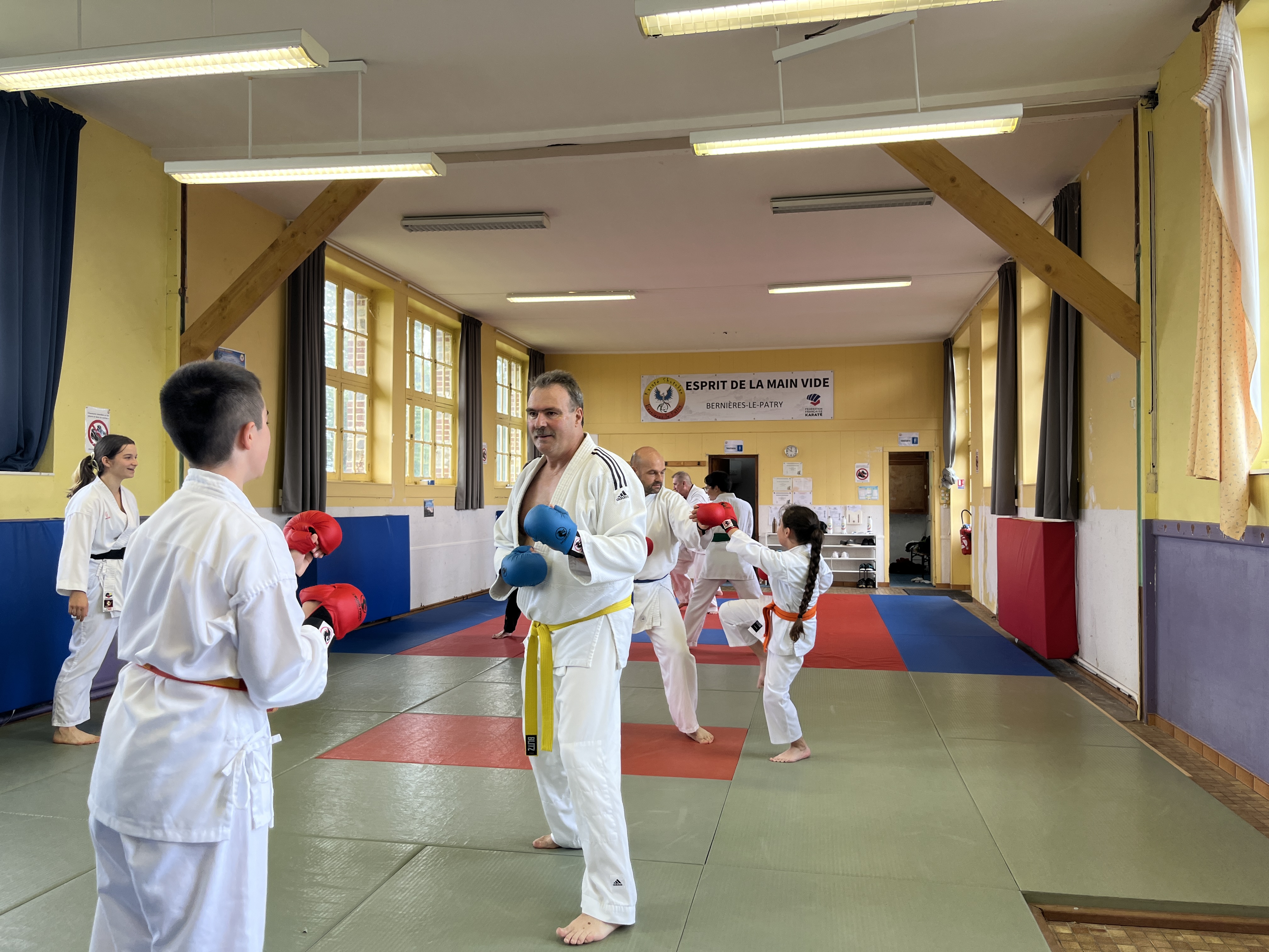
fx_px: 953
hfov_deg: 67.3
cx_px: 634
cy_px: 476
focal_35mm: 26
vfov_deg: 53.1
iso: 40
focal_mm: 5.1
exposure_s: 1/100
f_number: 1.6
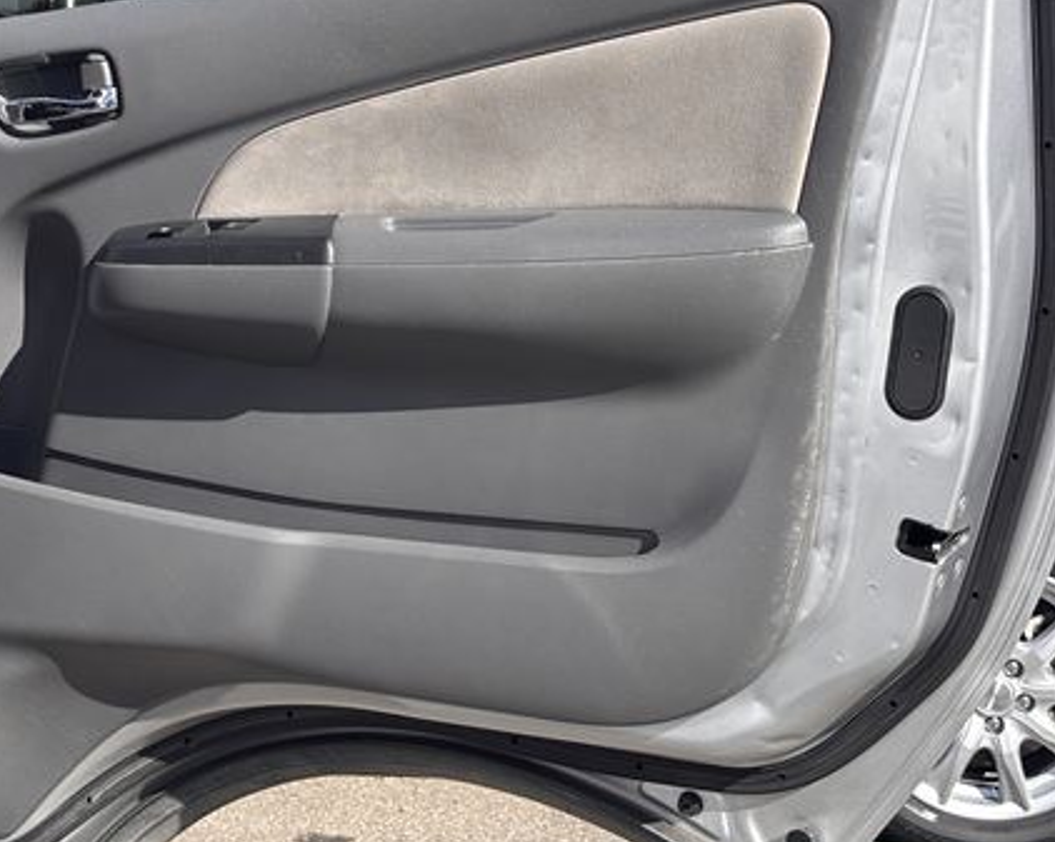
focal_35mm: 77
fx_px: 2403
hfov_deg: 24.5
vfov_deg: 19.8
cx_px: 265
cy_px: 267
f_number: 1.6
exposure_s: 1/1437
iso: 32
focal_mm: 5.96
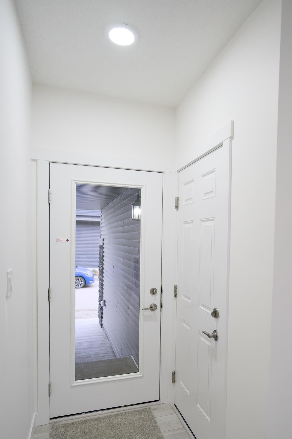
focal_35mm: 24
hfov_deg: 52.8
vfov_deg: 73.3
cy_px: 251
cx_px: 173
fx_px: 292
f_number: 2.8
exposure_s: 1/125
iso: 640
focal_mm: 20
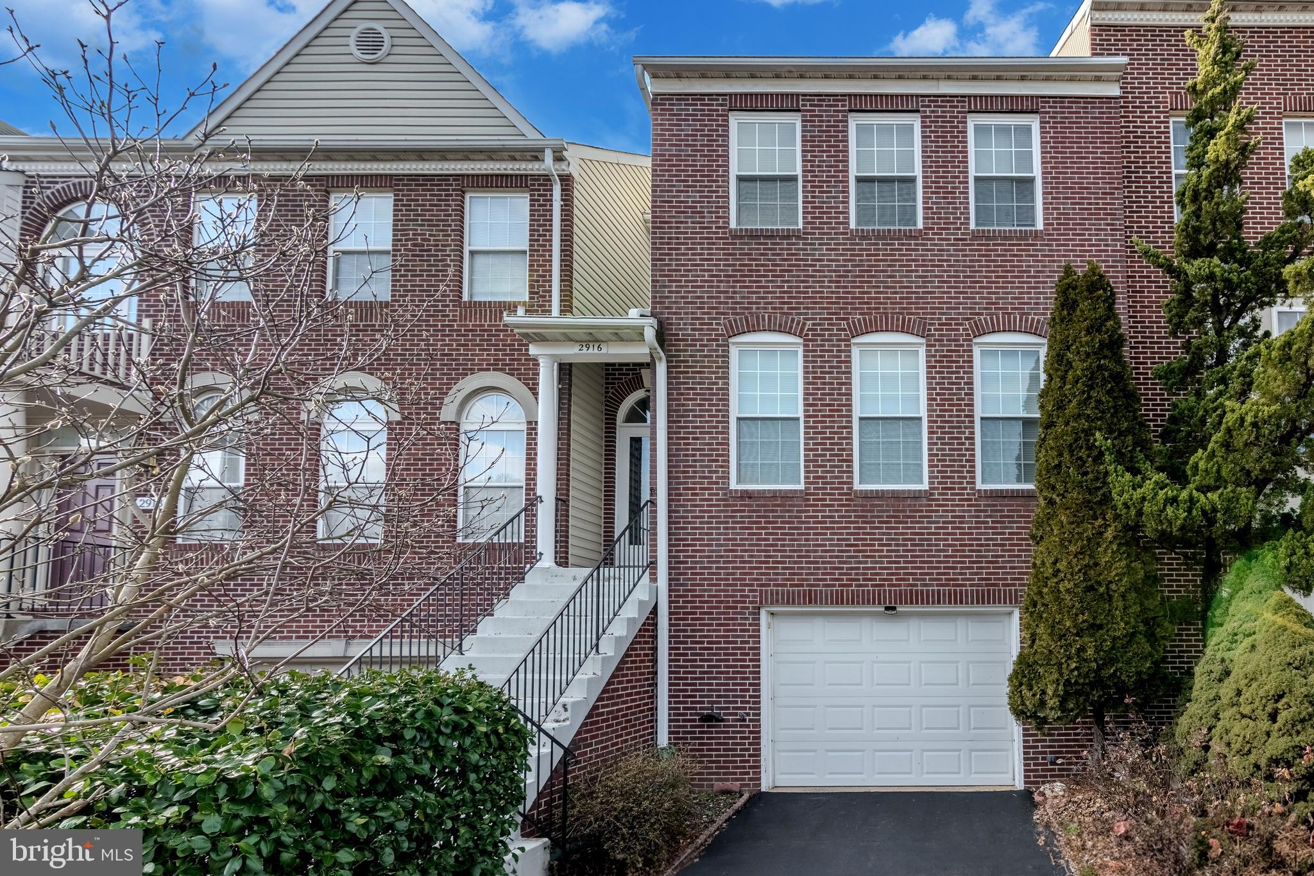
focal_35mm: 16
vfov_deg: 73.7
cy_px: 438
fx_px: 584
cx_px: 657
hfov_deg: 96.7
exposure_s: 1/4000
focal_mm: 11
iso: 250
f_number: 8
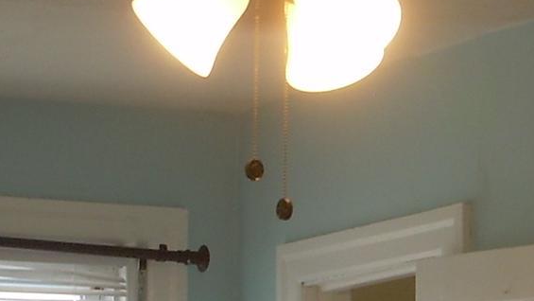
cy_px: 182
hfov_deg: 14.2
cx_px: 437
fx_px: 2124
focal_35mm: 150
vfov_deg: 8.1
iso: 50
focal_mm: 6.3
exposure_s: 1/38.9
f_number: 2.8
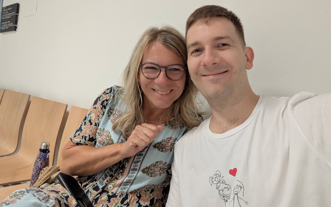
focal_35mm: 23
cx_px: 167
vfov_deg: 53.0
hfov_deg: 77.2
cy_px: 105
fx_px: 207
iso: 441
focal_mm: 2.74
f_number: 2.2
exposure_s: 1/50
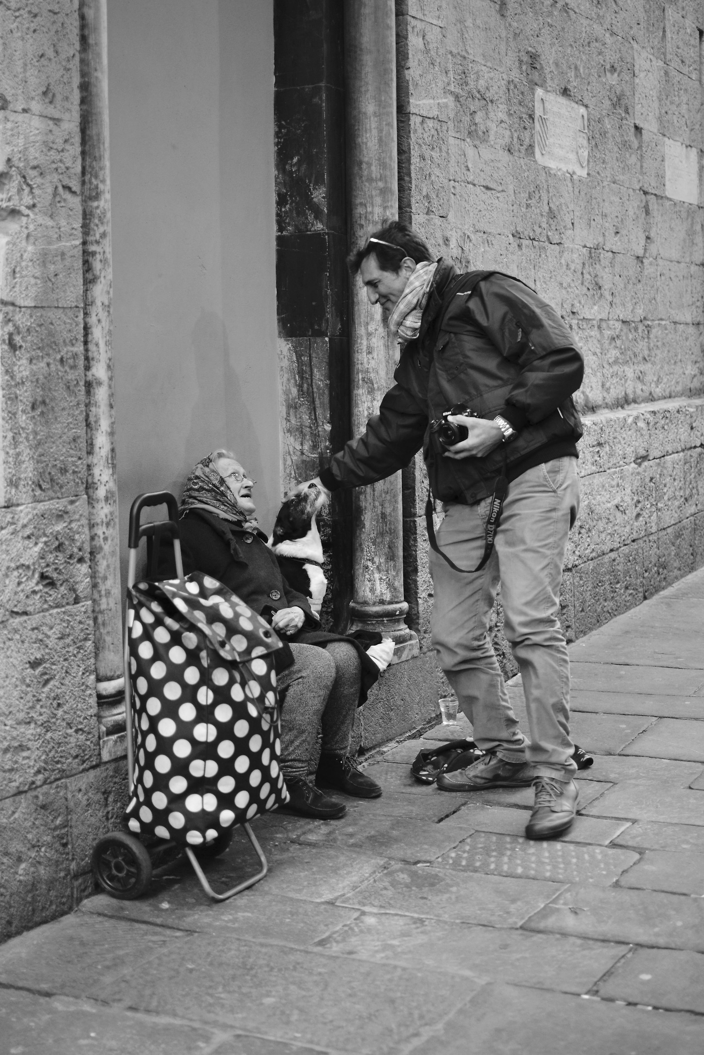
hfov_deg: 25.8
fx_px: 1540
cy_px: 528
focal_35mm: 52
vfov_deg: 37.9
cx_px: 352
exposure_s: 1/60
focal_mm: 35
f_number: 1.8
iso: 640
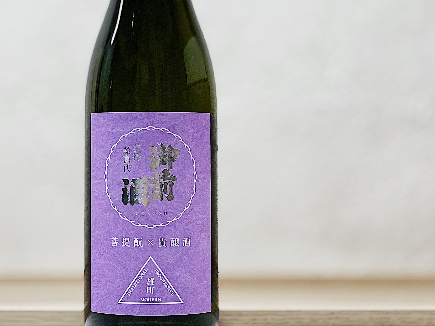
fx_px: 1194
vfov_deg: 15.5
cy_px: 72
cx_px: 149
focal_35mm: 95
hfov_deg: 20.6
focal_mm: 6
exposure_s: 1/100
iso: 64
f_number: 2
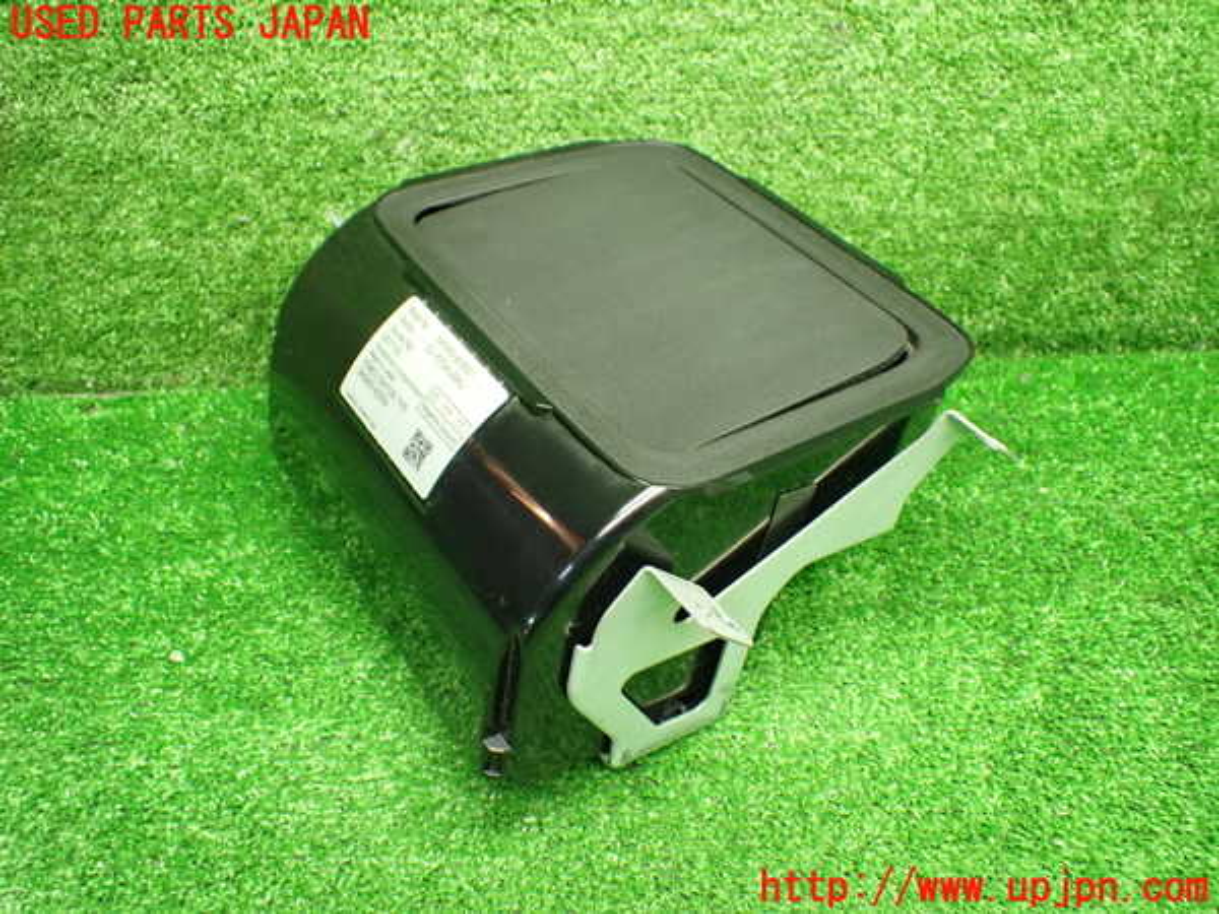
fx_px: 1056
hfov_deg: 60.0
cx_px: 610
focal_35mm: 30
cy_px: 457
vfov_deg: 46.8
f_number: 2.3
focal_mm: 5.4
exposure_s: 1/60
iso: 800
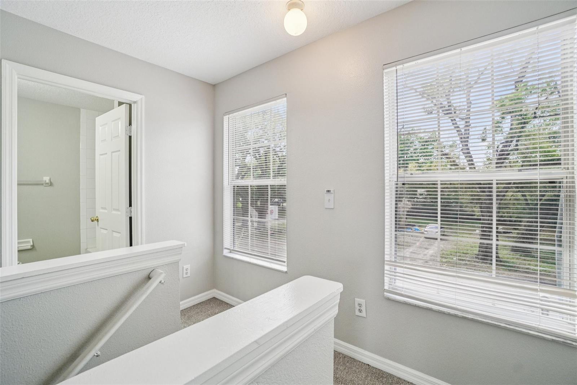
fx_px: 240
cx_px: 288
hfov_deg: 100.4
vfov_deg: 77.3
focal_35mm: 15
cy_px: 192
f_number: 8
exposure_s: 1/30
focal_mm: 10
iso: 160
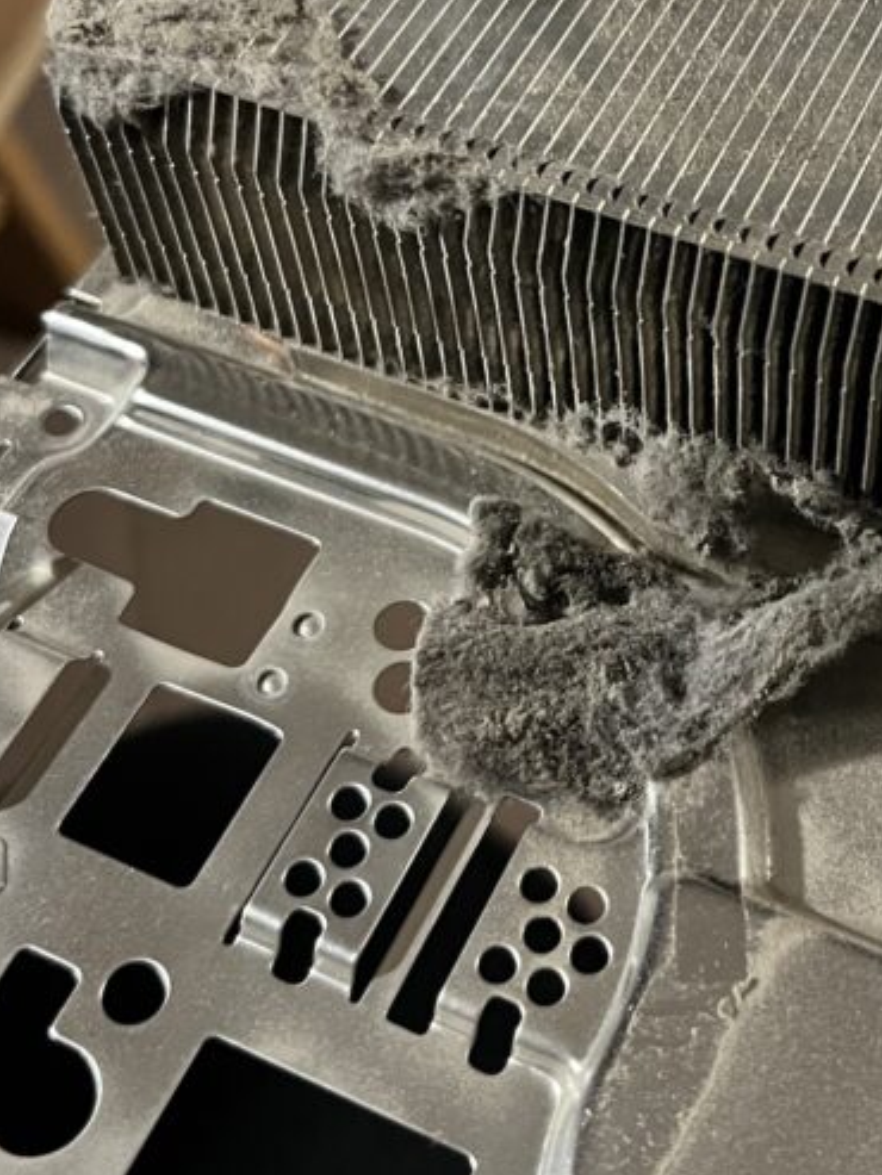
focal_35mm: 54
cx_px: 675
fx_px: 1834
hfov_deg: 26.7
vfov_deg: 35.1
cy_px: 362
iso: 500
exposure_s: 1/33
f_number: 1.6
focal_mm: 5.1
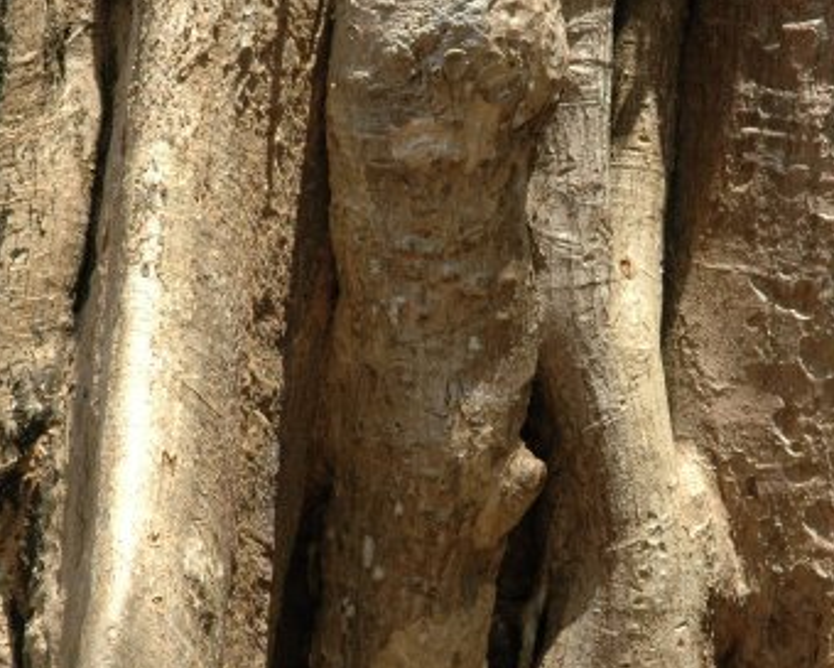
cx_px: 503
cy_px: 378
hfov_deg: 10.8
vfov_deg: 8.6
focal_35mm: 179
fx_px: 4418
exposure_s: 1/200
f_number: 7.1
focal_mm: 60
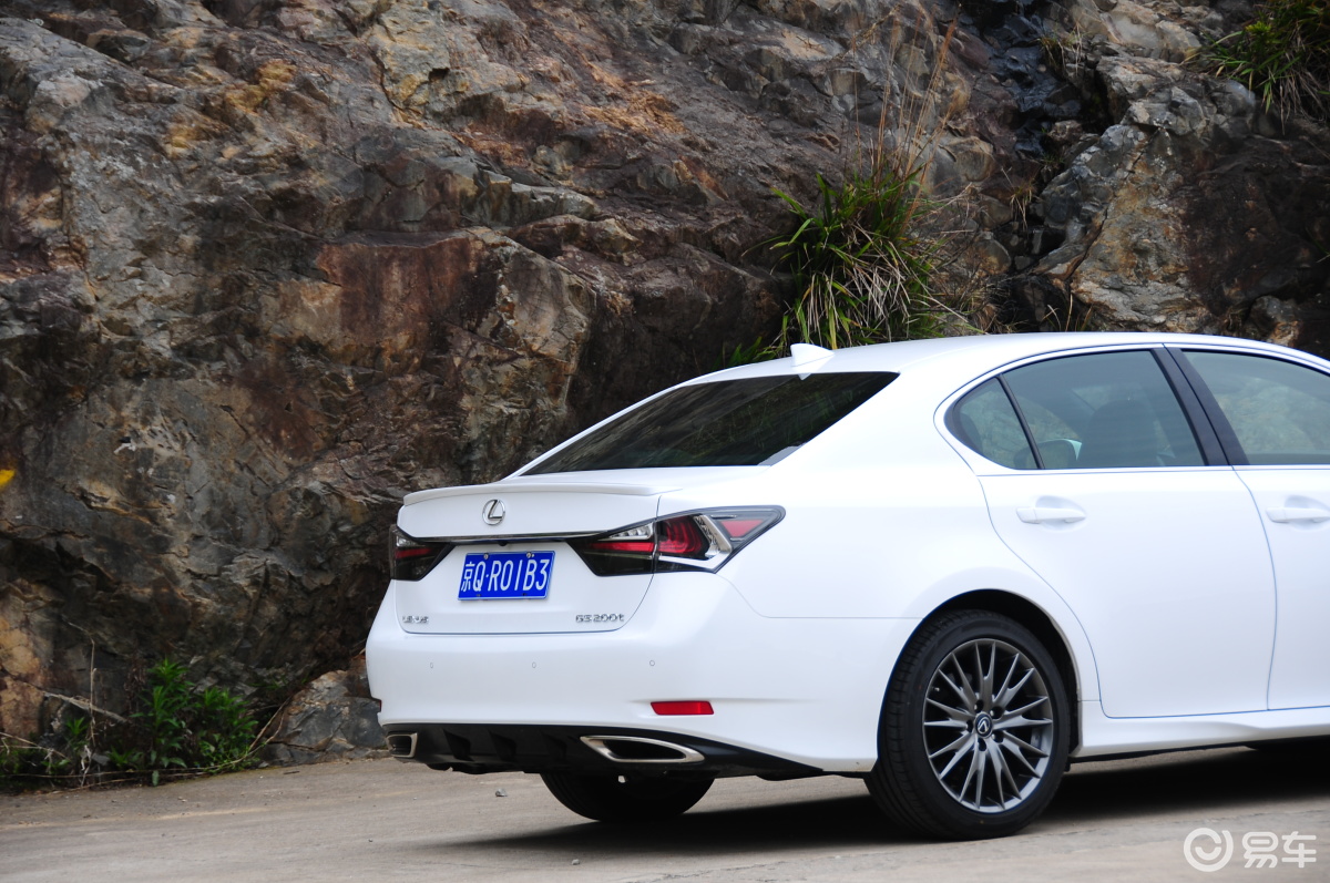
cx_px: 665
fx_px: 4981
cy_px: 442
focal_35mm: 135
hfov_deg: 15.2
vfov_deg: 10.1
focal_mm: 90
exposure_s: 1/160
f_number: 6.3
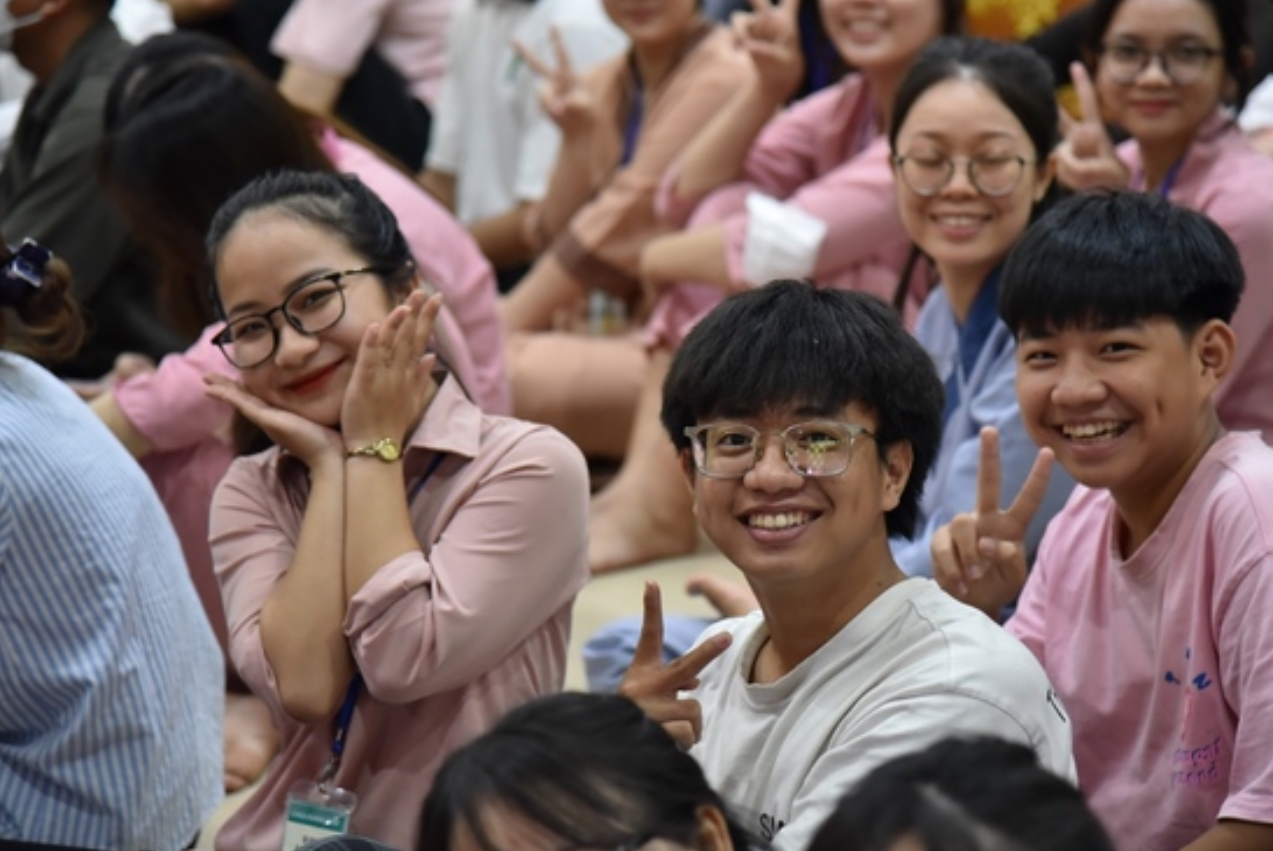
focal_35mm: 125
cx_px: 653
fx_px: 4424
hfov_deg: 16.4
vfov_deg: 11.0
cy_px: 357
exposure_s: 1/100
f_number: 4
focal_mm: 105
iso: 3200
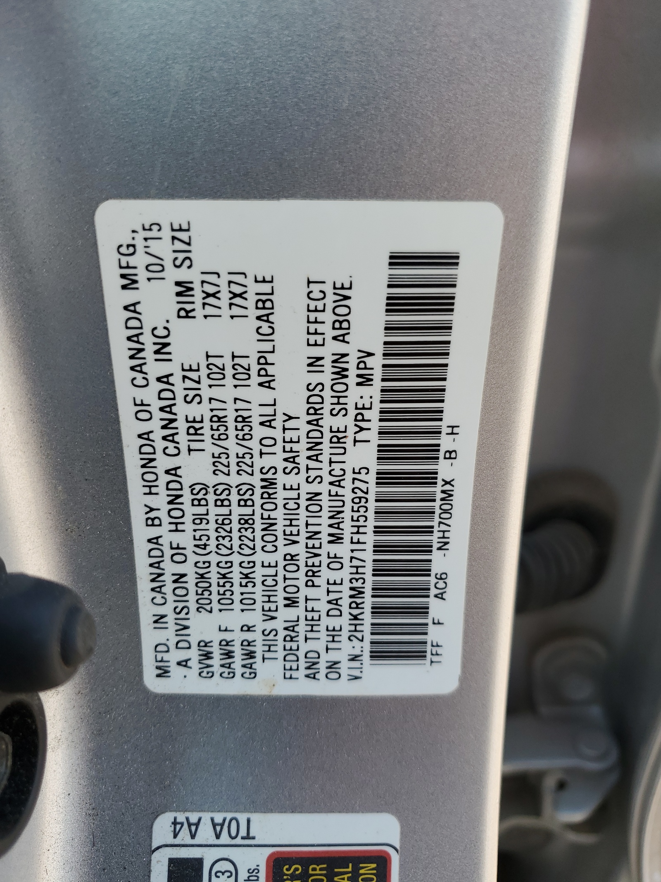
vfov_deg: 67.3
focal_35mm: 26
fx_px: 662
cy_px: 441
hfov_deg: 53.1
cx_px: 330
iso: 50
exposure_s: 1/370
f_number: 1.5
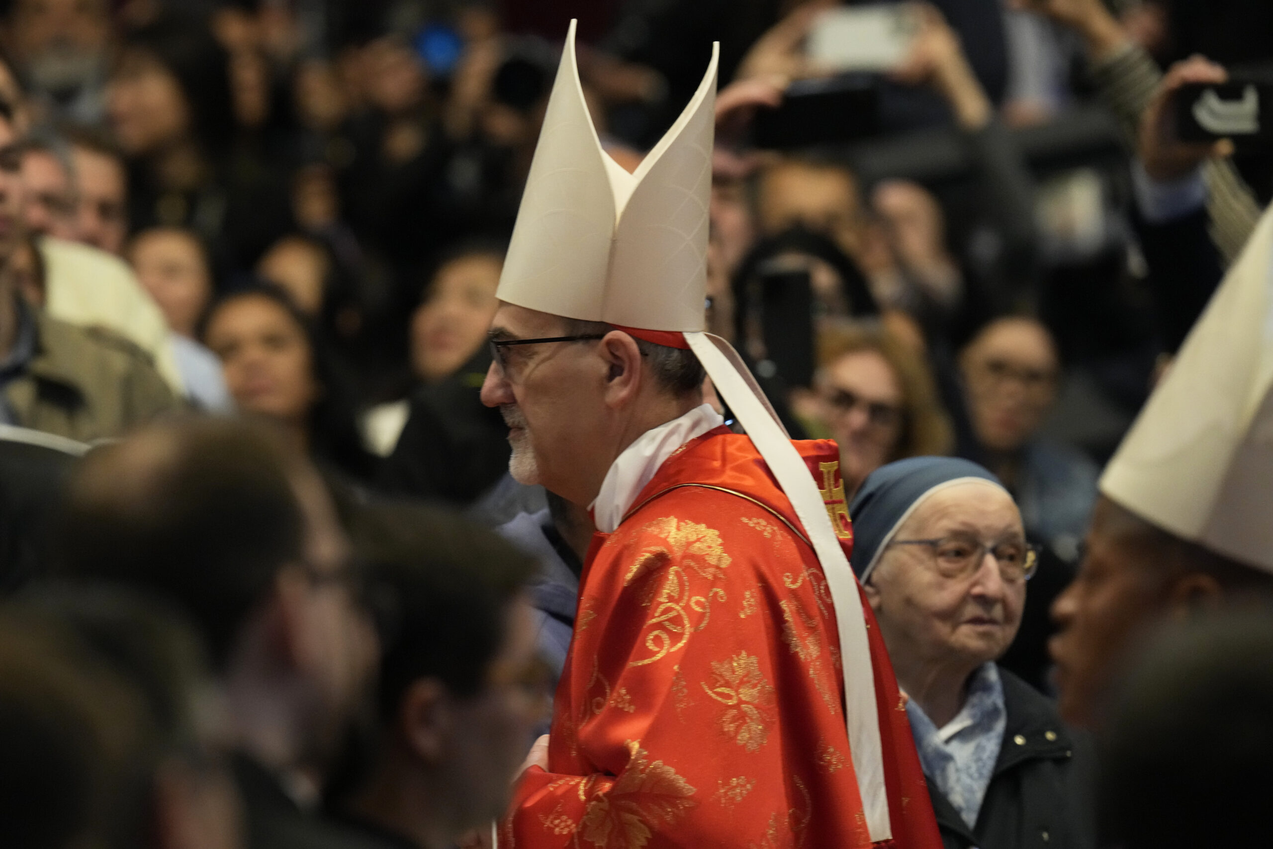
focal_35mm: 400
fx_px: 14144
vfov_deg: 3.4
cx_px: 636
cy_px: 424
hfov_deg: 5.2
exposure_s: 1/320
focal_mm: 400
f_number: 5.6
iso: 6400
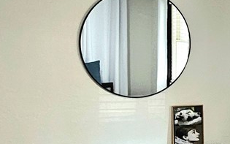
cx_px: 286
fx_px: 439
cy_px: 71
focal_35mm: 70
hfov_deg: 25.8
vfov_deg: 18.6
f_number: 2.2
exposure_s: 1/60.2
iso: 100
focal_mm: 1.74
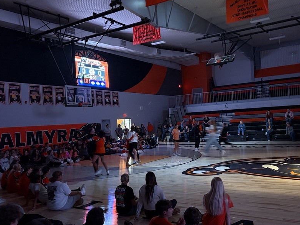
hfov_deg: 53.9
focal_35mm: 34
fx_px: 295
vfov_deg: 41.8
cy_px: 120
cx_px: 163
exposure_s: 1/30
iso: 1000
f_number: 1.6
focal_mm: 5.96
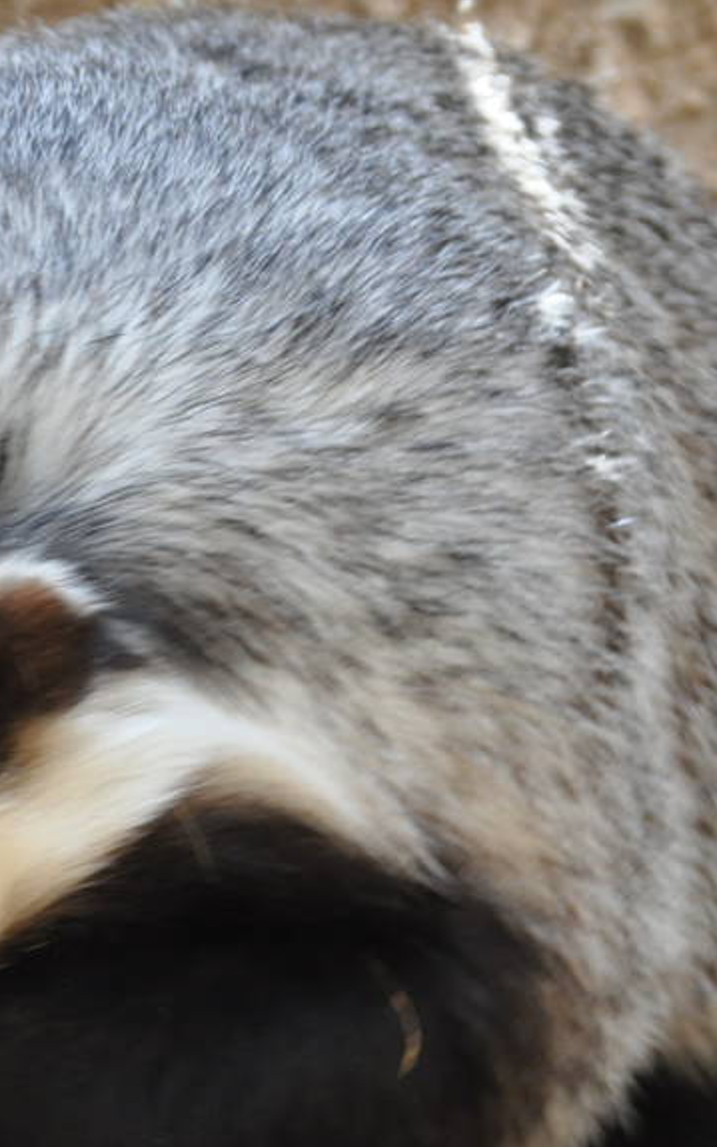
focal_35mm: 532
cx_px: 142
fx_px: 16638
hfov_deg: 2.5
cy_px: 774
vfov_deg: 3.9
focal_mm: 125
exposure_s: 1/200
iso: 1000
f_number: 7.1
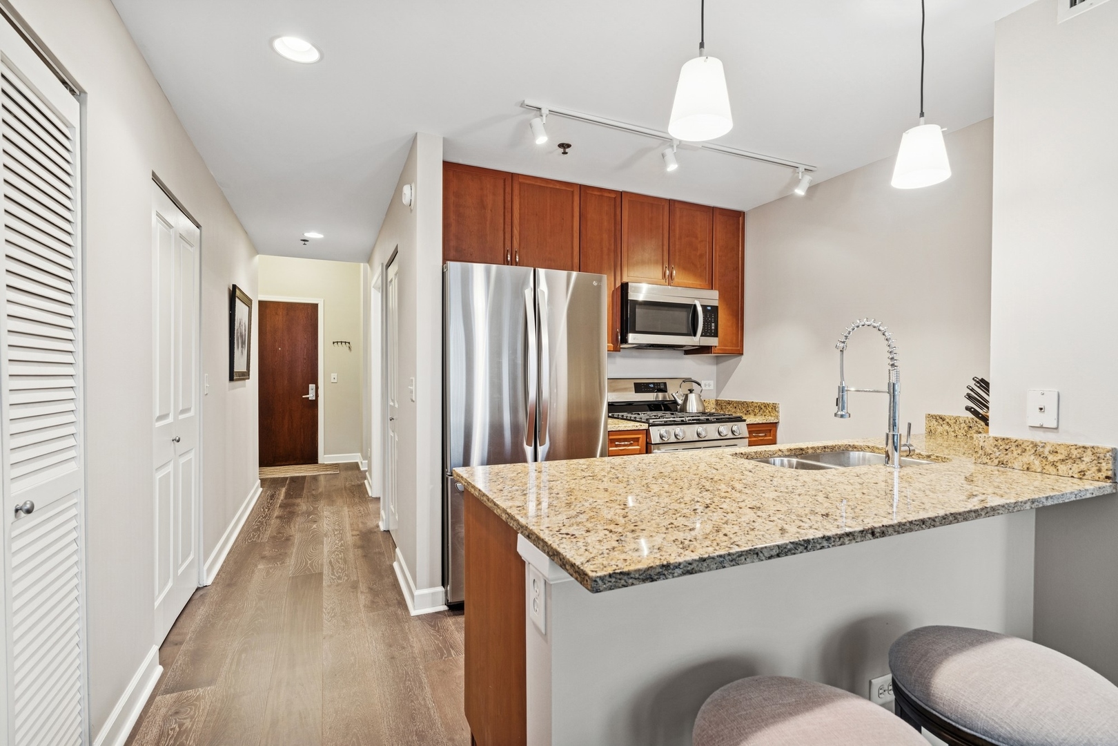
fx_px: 497
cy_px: 373
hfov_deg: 96.7
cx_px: 559
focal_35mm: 16
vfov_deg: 73.7
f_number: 8
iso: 320
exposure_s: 1/6
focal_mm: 16
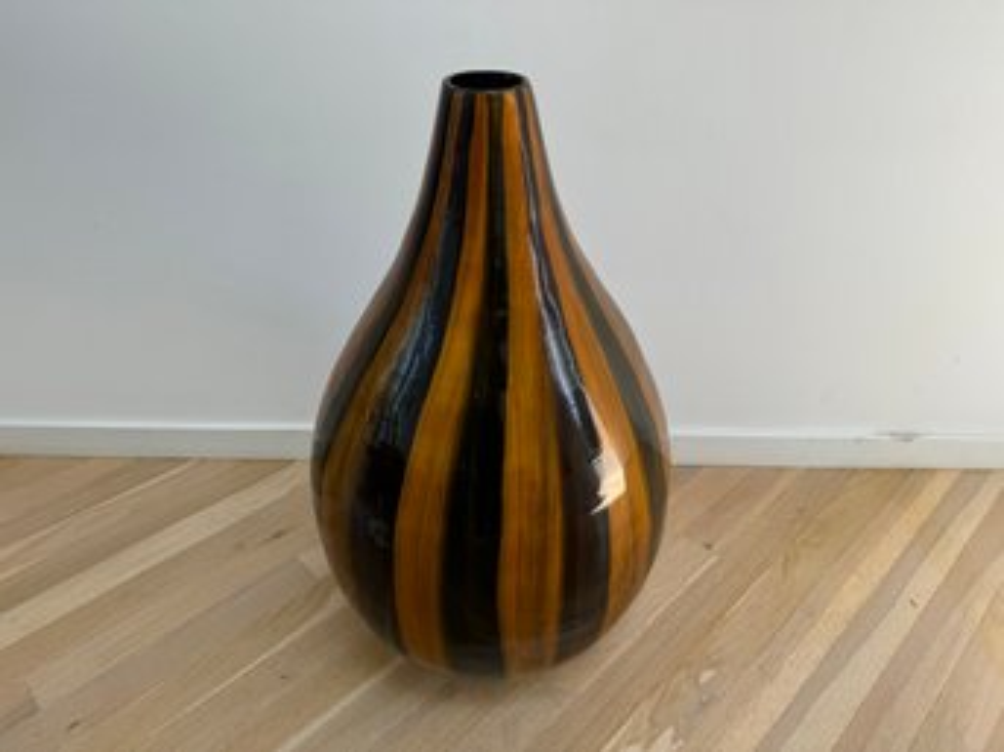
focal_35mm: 24
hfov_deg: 71.6
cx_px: 502
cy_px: 376
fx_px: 696
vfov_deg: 56.8
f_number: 1.78
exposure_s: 1/379
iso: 80
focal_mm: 6.76
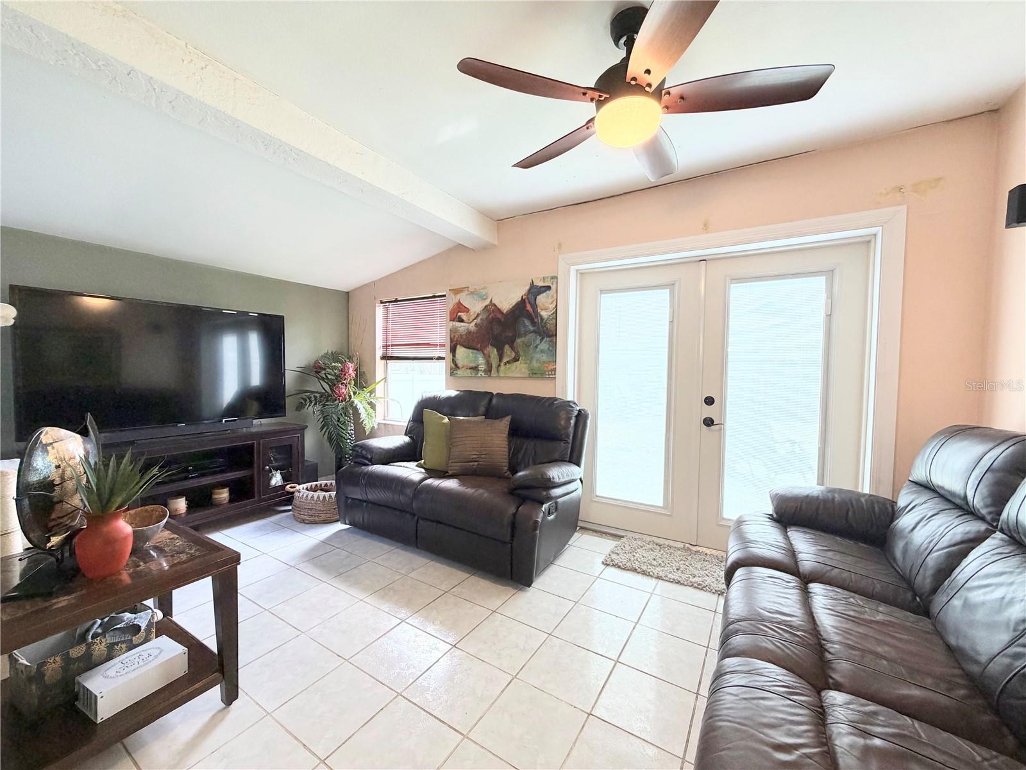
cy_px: 385
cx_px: 513
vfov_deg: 85.7
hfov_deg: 102.1
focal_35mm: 14
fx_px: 415
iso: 200
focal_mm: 2.22
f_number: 2.2
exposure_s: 1/120
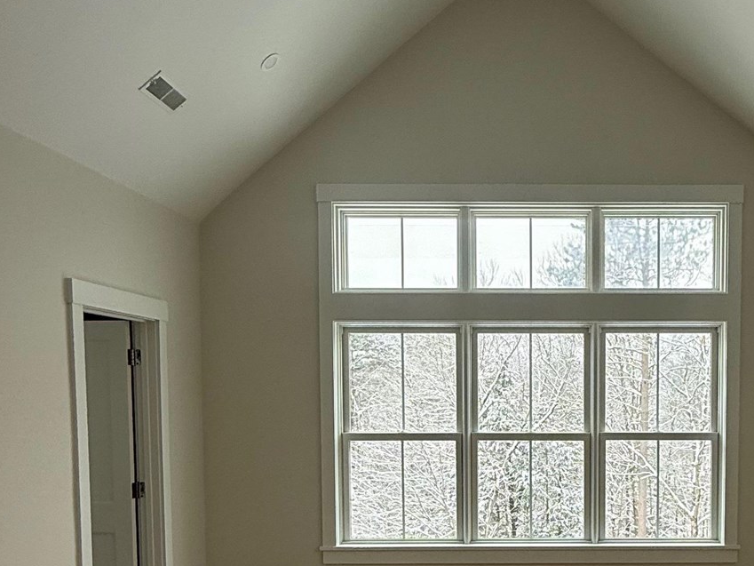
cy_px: 449
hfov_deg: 47.6
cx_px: 544
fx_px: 828
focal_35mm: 38
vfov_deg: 36.5
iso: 50
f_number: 2.2
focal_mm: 2.22
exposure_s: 1/153
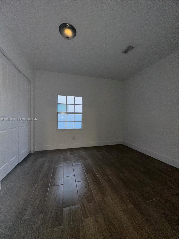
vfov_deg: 102.1
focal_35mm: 14
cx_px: 90
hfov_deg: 85.7
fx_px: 97
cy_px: 120
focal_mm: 2.22
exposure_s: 1/82
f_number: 2.2
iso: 80
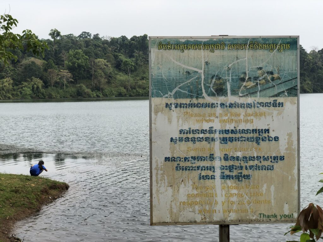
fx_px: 485
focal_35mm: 52
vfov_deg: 28.0
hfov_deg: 36.8
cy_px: 121
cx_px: 162
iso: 16
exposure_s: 1/706
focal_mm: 6
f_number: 2.4
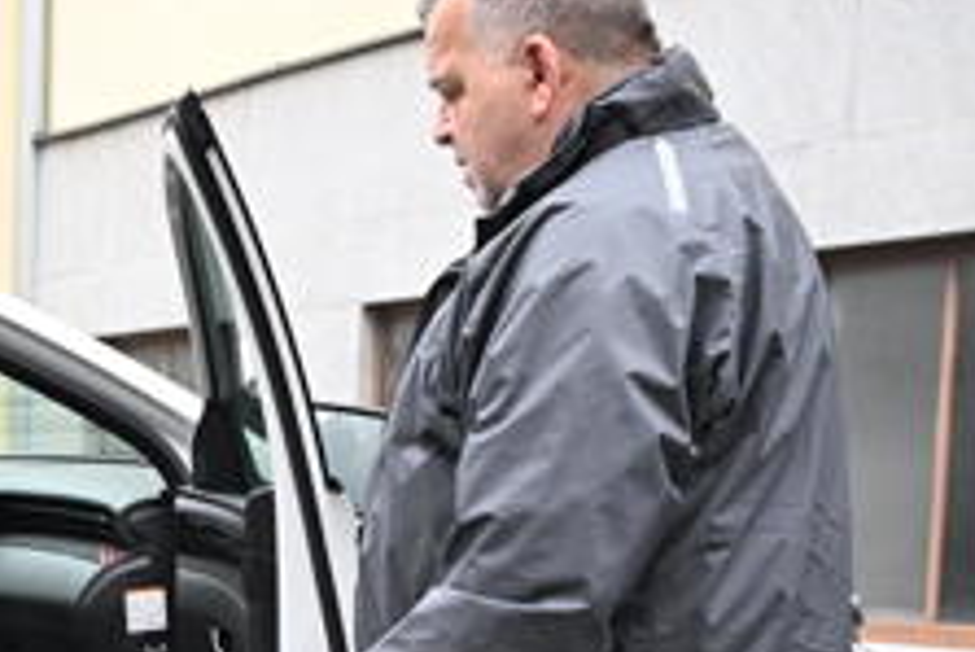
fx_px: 2887
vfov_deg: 12.5
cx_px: -385
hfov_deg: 17.6
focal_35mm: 107
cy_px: 810
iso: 1600
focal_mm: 34.5
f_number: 4.5
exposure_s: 1/400
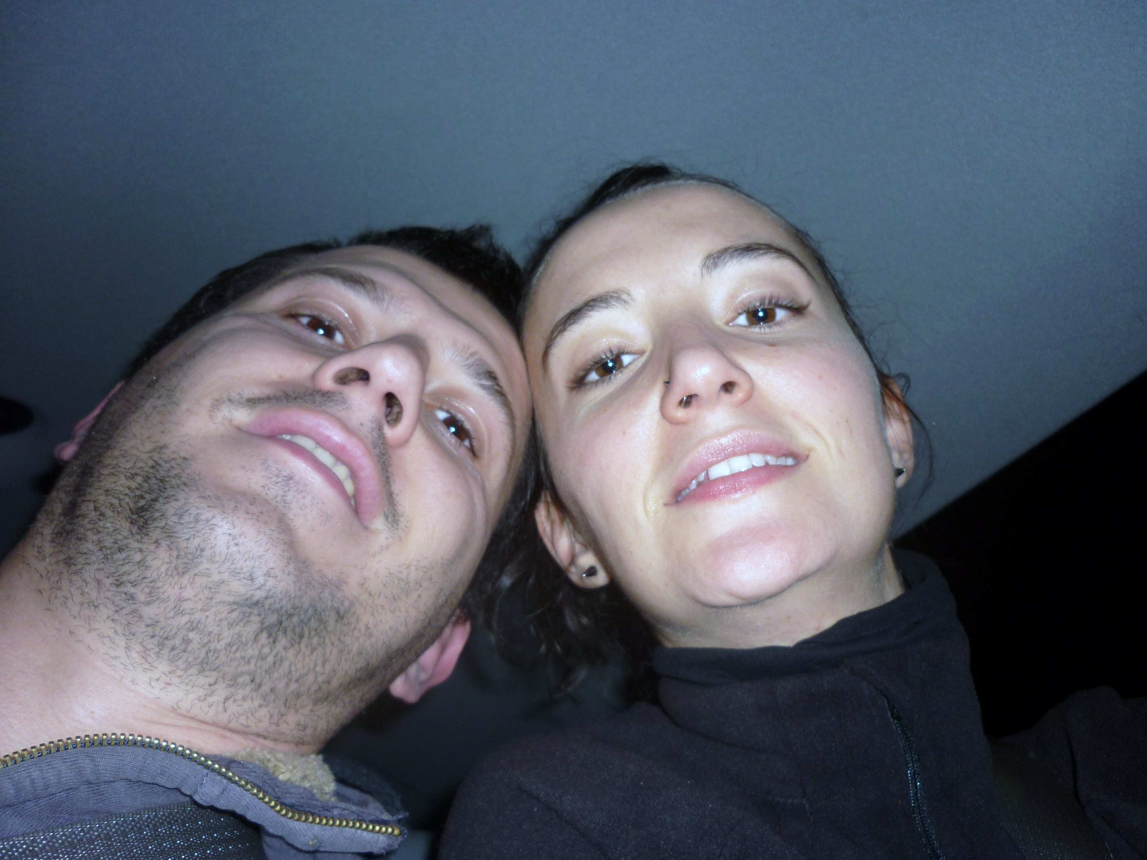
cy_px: 430
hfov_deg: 55.4
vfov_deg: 42.9
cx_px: 574
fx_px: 1093
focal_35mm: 33
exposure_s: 1/125
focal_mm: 5.5
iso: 100
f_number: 2.8
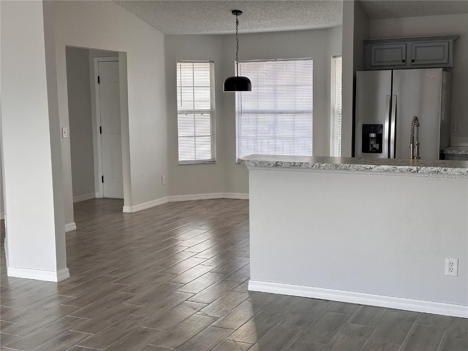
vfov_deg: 30.3
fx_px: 649
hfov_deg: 39.7
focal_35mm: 48
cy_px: 176
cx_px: 234
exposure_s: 1/140
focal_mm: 6.86
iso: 64
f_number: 1.78
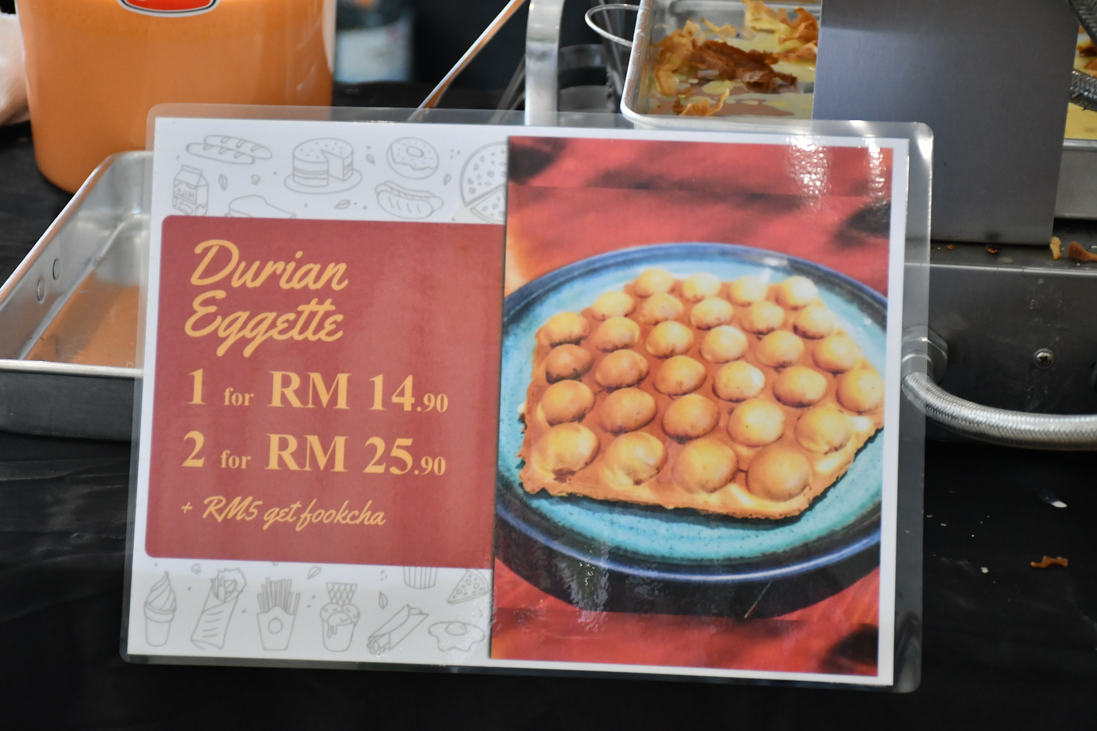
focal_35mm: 99
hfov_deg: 20.6
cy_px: 366
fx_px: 3017
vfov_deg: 13.8
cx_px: 548
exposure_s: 1/125
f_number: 6.3
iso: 2000
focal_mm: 66
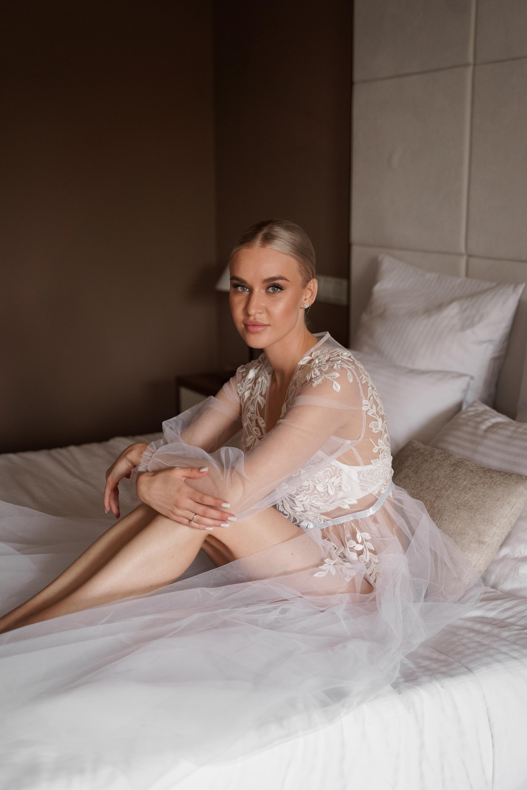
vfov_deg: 40.3
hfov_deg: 27.5
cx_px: 264
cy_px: 395
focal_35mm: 49
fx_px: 1076
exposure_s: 1/500
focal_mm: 49
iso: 1000
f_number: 2.8
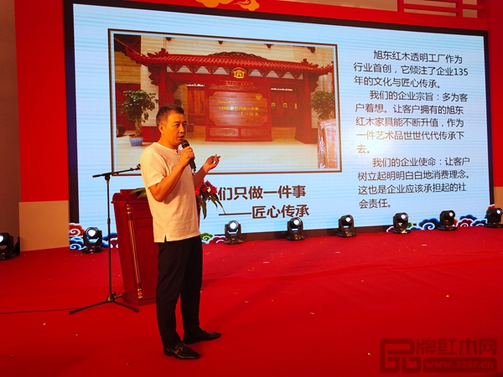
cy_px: 188
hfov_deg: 60.0
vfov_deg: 46.8
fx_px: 436
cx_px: 252
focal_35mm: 30
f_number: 1.8
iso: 66
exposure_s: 1/100
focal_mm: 3.95
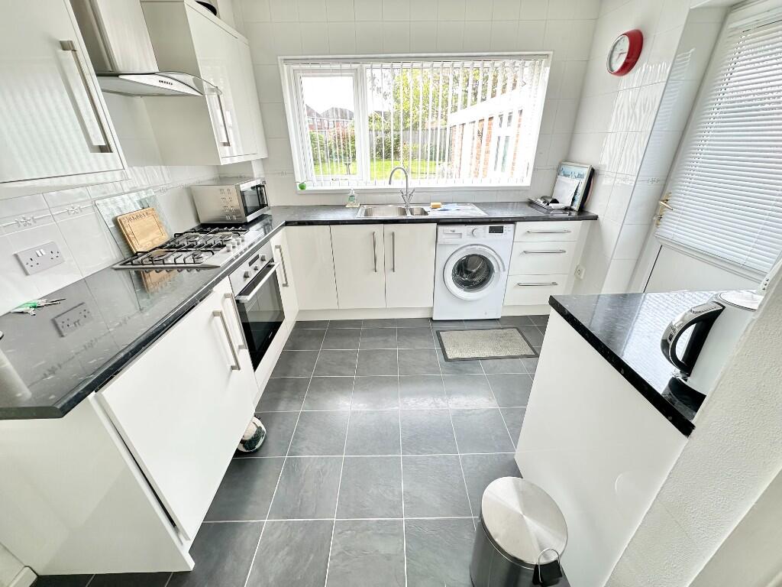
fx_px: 316
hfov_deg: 102.1
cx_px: 391
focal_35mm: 14
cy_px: 294
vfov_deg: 85.7
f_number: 2.2
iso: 125
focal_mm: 2.22
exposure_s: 1/99
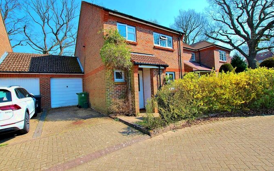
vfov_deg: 71.2
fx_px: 119
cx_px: 133
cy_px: 84
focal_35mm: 16
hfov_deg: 97.8
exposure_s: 1/160
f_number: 6.3
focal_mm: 10
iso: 100
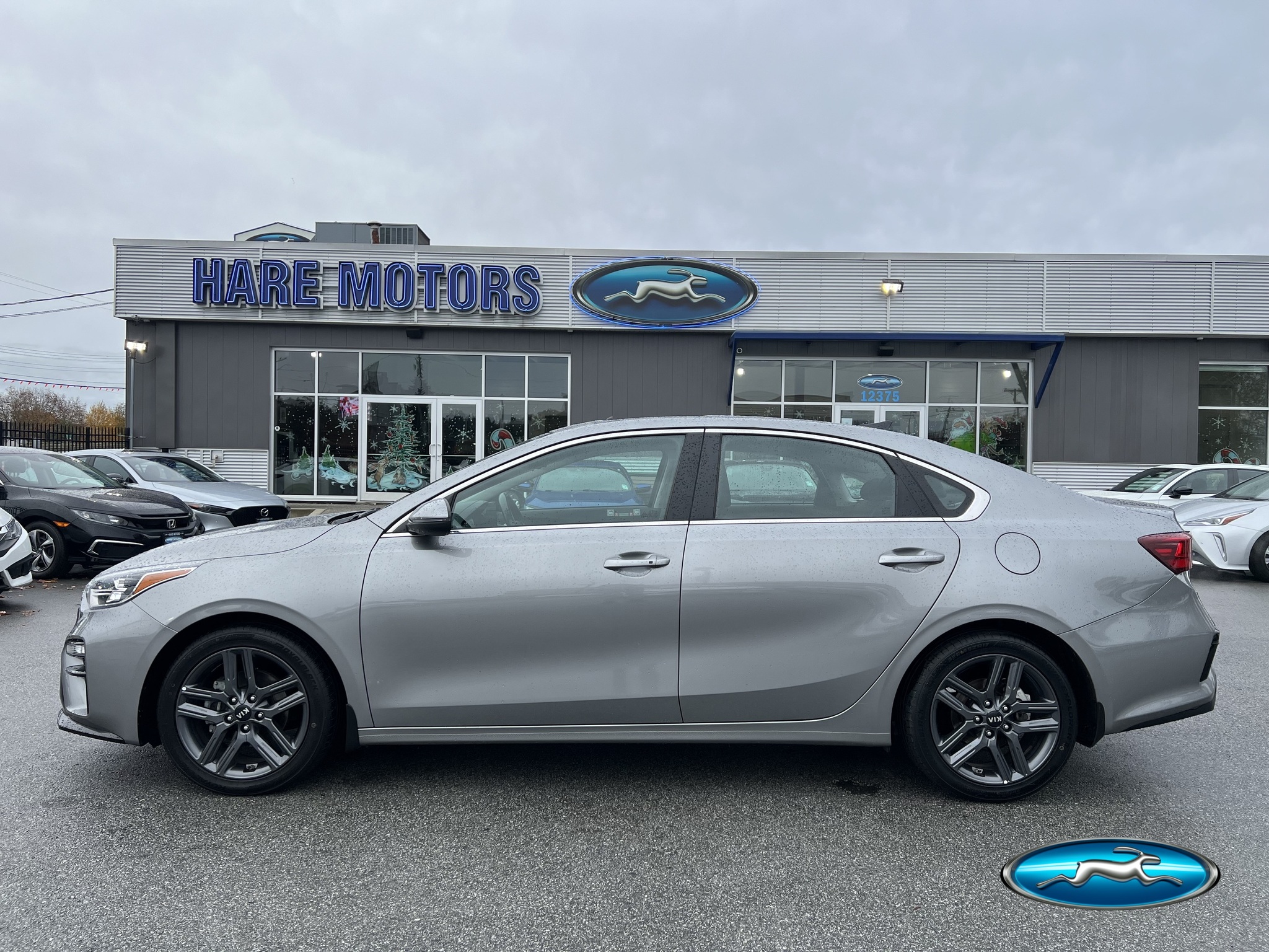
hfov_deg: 67.3
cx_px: 634
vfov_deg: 53.1
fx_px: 953
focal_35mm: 26
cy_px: 476
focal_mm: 5.7
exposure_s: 1/965
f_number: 1.5
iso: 50
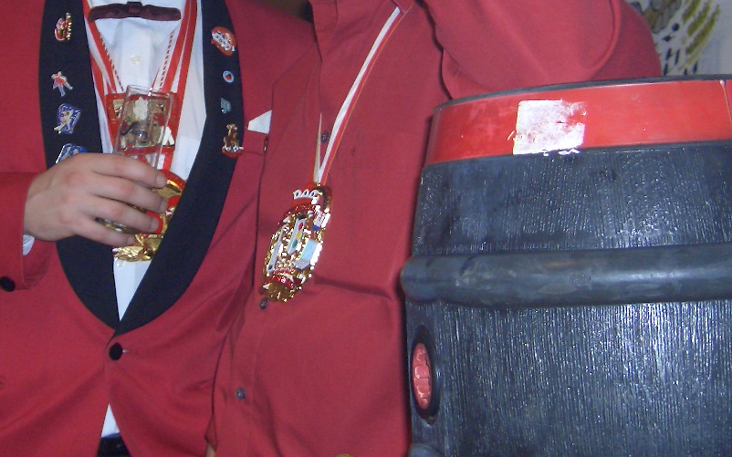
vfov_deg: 19.4
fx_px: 1316
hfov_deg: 31.0
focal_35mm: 66
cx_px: 290
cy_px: 73
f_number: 2.8
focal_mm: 8
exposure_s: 1/60
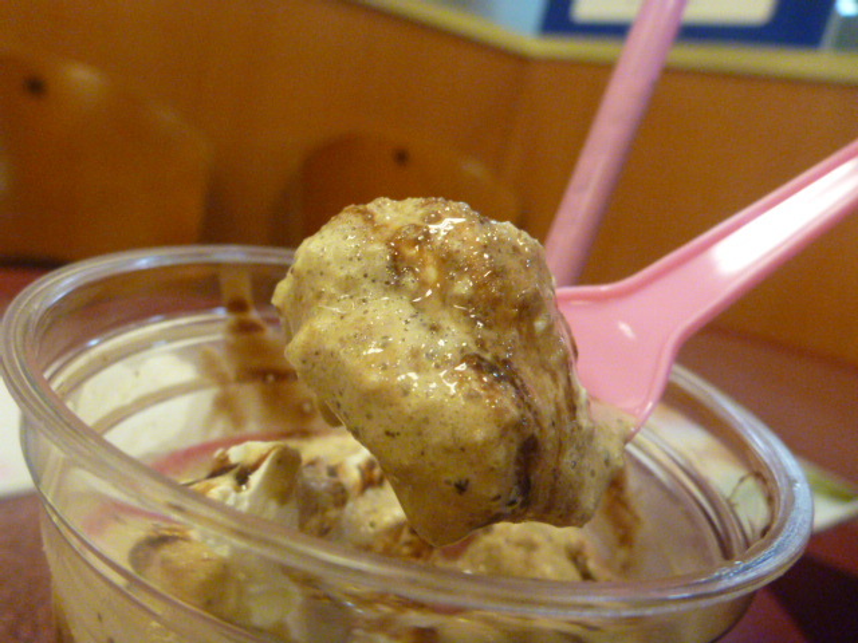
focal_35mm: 28
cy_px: 322
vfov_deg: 49.7
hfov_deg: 63.4
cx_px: 429
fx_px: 694
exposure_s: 1/125
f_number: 3.3
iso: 800
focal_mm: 4.9
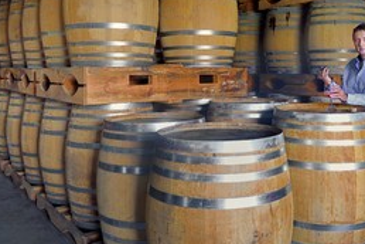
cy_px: 79
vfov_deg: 30.3
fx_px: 446
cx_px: 238
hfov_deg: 44.0
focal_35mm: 44
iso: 1600
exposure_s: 1/125
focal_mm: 27
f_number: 7.1
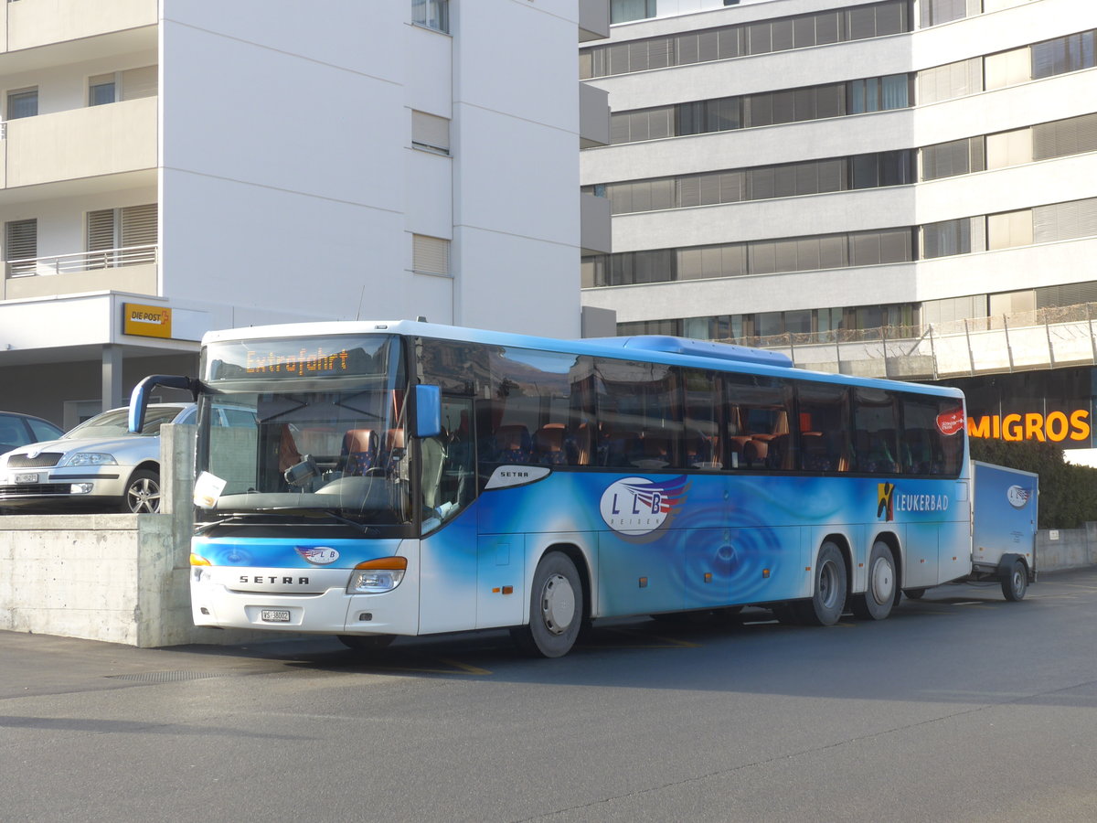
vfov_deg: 22.3
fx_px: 2092
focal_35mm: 66
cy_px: 412
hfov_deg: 29.4
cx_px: 548
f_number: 3.9
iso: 80
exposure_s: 1/160
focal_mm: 13.4
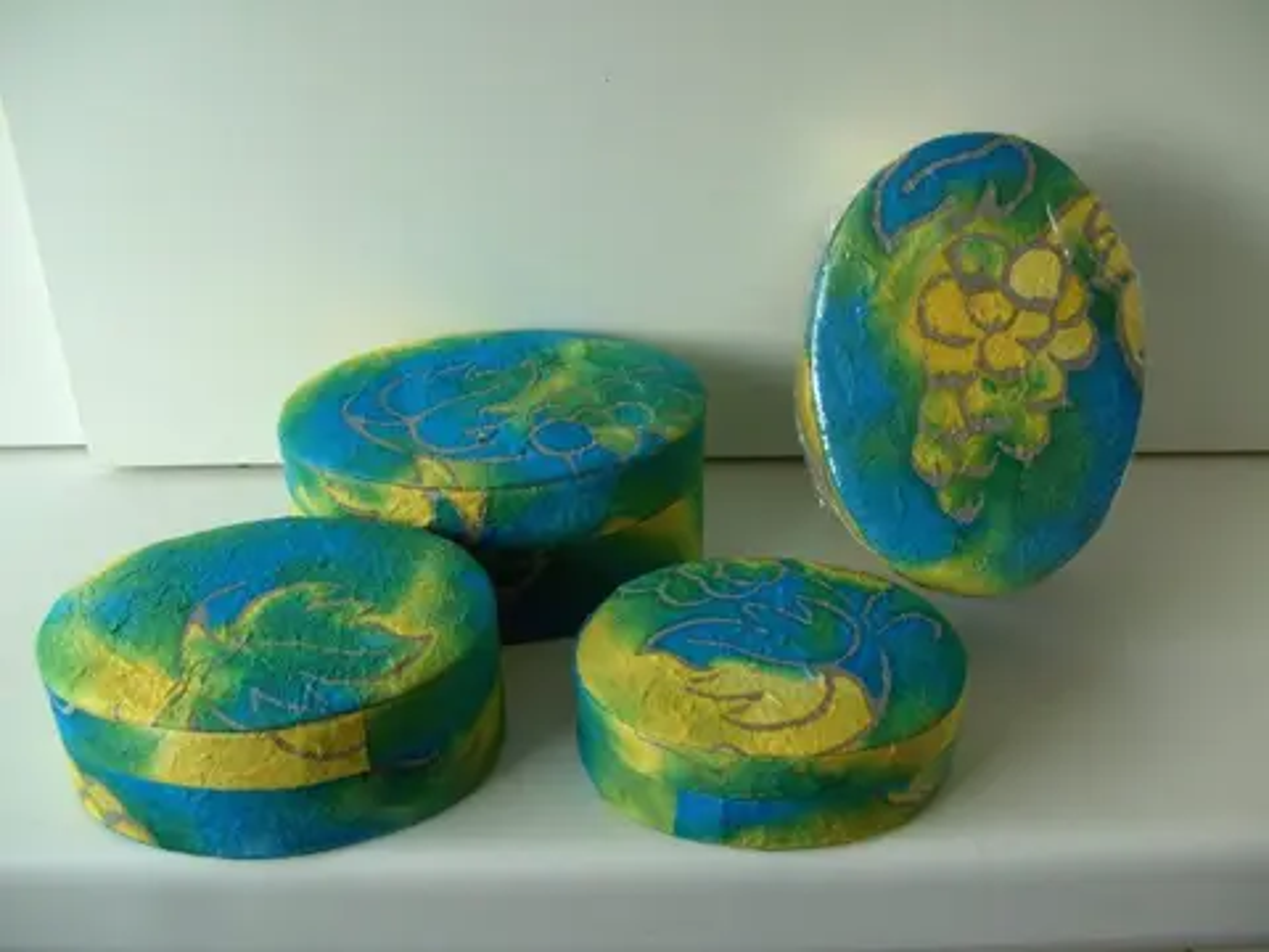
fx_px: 1356
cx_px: 634
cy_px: 476
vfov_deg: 38.7
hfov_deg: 50.1
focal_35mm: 37
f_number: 2.8
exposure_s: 1/50
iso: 80
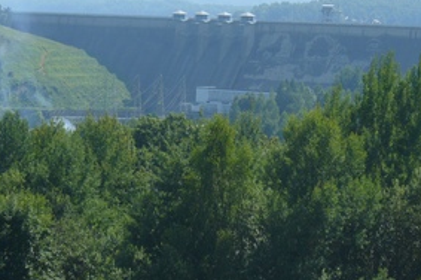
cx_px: 211
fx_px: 2184
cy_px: 83
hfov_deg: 11.0
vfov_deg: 7.3
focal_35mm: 187
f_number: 3.7
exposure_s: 1/640
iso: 80
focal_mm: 21
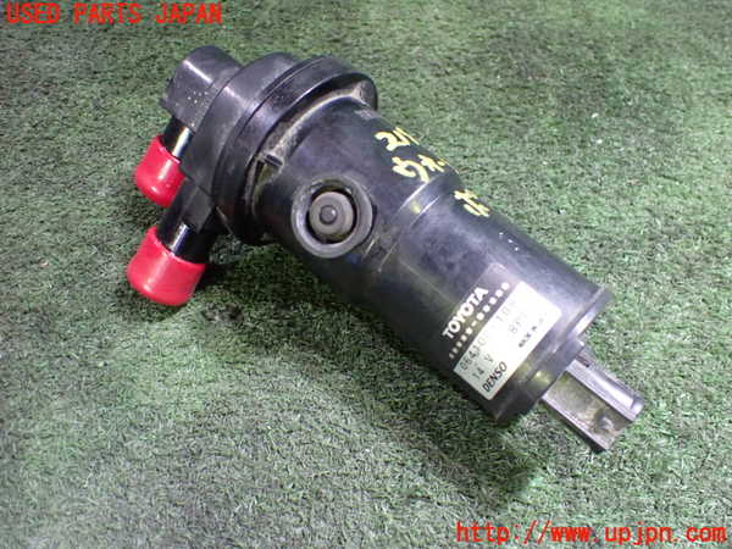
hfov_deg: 60.0
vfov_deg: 46.8
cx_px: 366
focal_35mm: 30
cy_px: 274
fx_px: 634
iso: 1000
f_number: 2.3
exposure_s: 1/30
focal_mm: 5.4
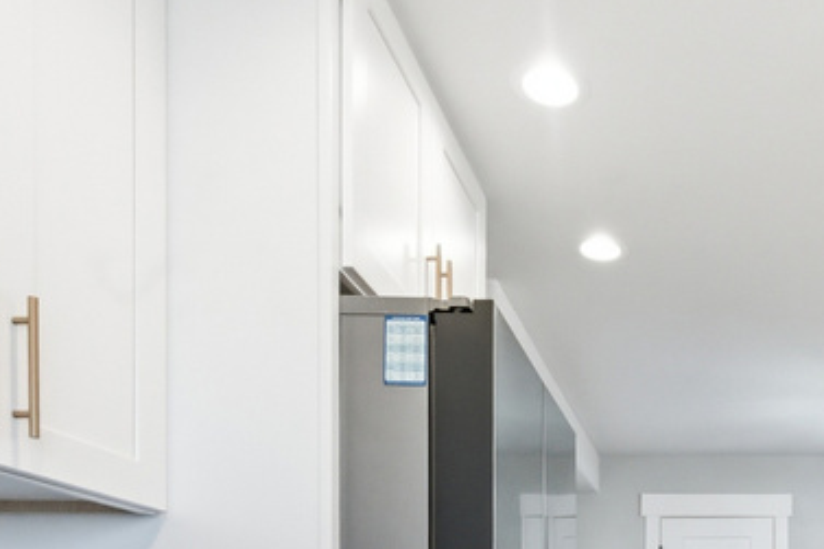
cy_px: 652
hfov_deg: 46.1
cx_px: 734
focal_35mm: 38
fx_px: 869
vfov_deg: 30.1
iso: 10000
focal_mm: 14
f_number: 9
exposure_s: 1/1000
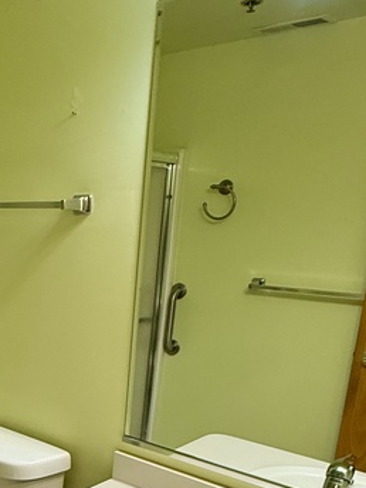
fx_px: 620
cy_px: 404
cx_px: -35
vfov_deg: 40.8
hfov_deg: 29.6
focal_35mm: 44
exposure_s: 1/120
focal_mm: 2.22
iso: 250
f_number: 2.2
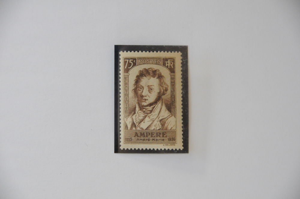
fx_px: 1623
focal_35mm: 195
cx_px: 150
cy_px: 100
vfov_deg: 7.0
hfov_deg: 10.6
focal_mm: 130
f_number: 6.3
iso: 3200
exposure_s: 1/320
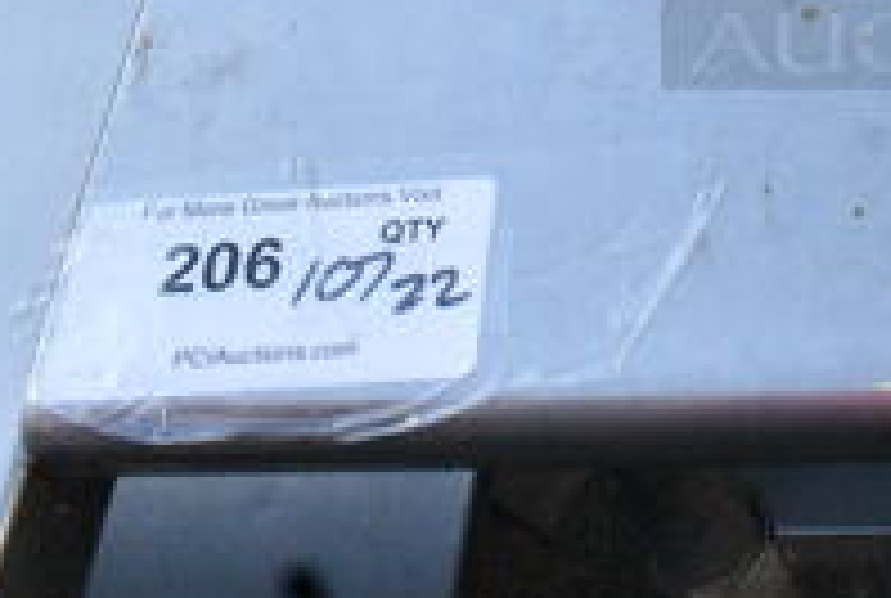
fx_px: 2059
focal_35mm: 83
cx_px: 1166
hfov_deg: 21.9
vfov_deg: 15.8
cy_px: -148
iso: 6400
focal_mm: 18
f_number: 14
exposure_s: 1/1250
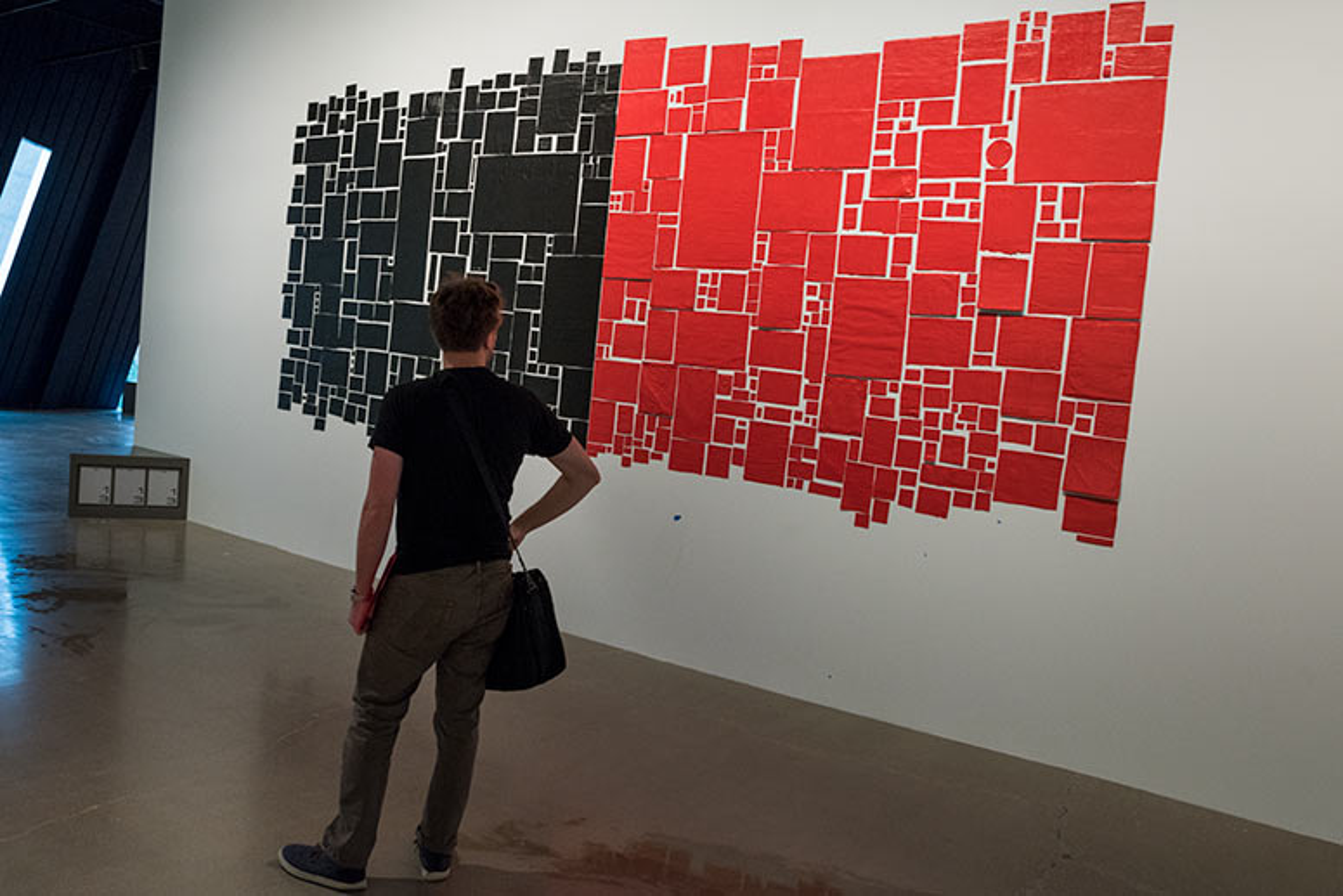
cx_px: 672
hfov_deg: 73.7
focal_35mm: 24
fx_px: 895
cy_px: 448
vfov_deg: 53.2
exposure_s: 1/125
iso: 800
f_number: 6.3
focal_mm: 24
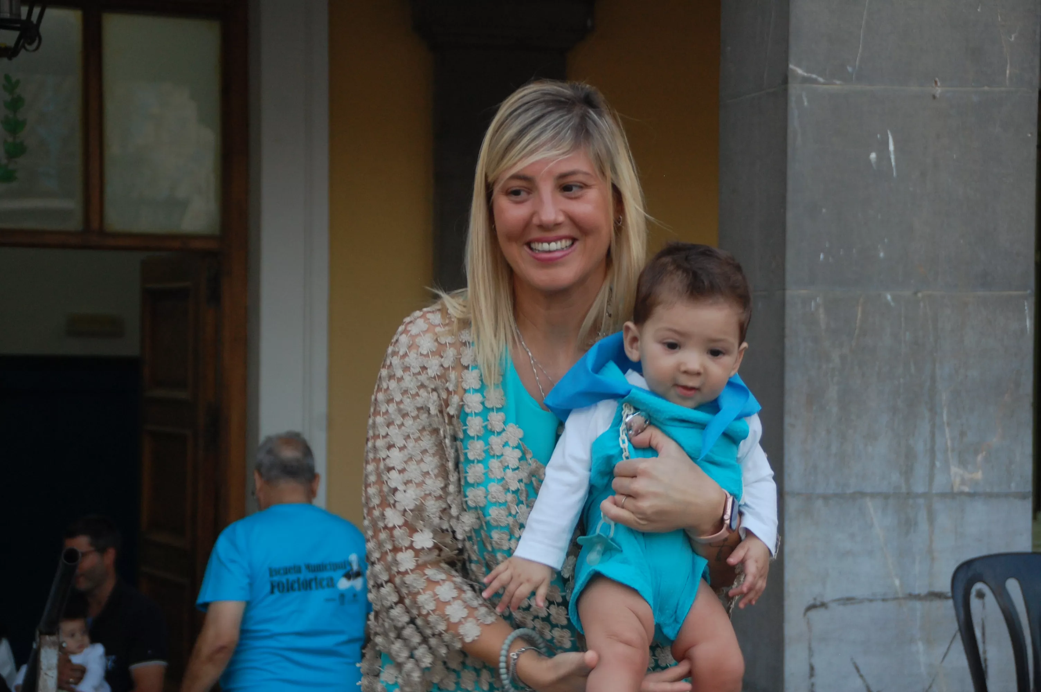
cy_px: 346
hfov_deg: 21.9
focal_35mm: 93
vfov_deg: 14.7
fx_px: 2687
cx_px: 520
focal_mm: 62
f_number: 5.3
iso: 500
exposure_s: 1/125
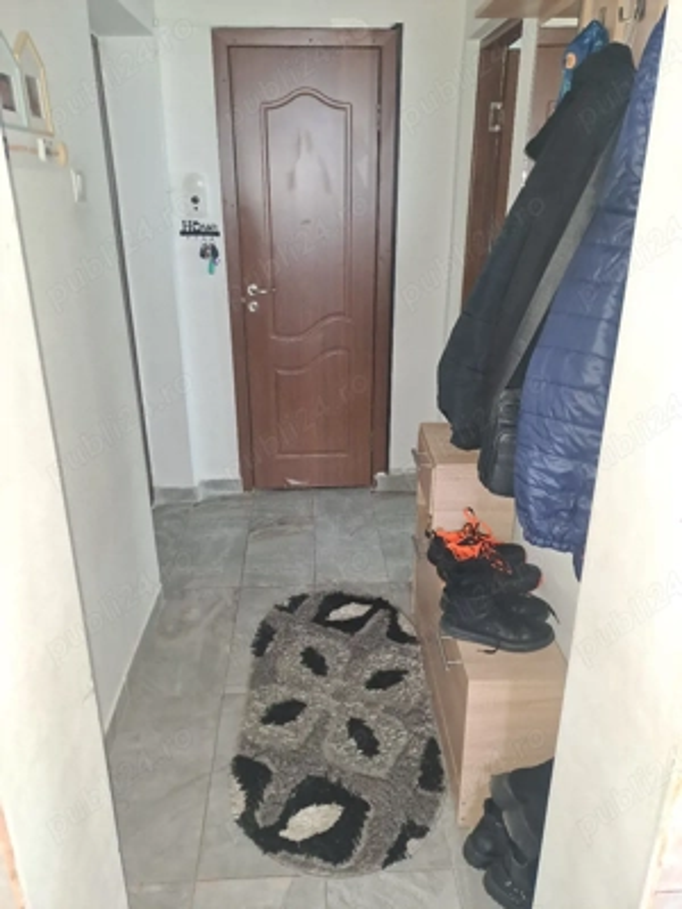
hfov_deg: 54.9
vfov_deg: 69.4
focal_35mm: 25
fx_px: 657
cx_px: 341
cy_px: 454
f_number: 1.8
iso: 400
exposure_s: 1/20
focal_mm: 4.65
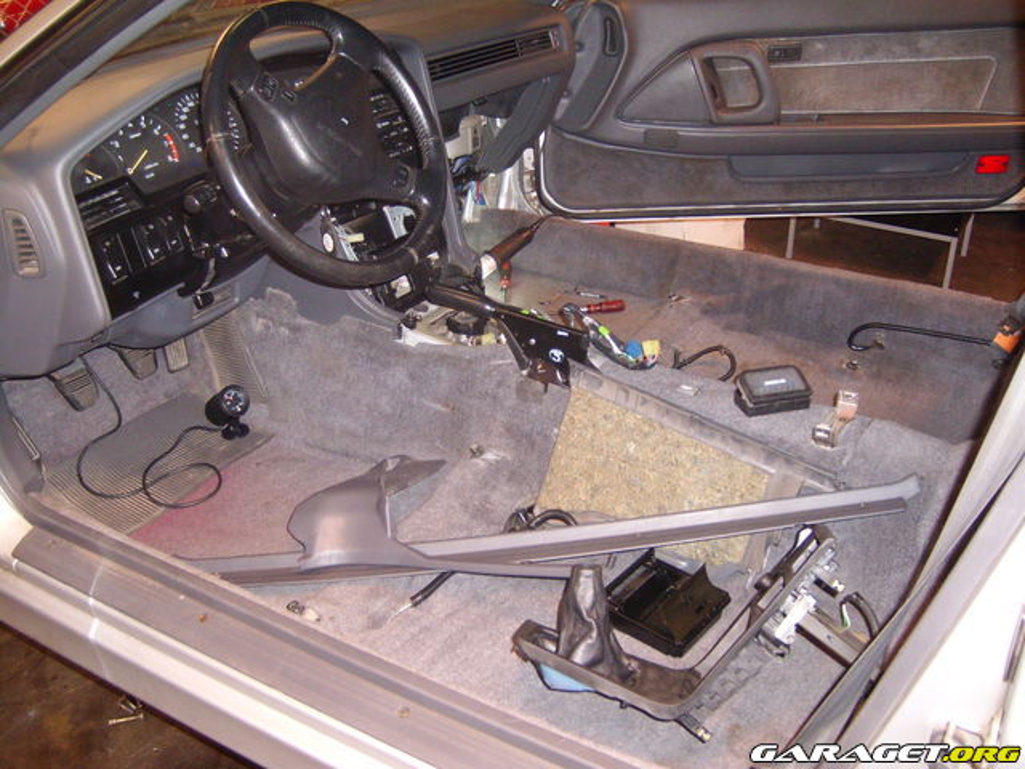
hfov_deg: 52.6
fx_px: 1036
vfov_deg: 40.7
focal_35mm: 35
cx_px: 512
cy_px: 384
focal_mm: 5.8
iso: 300
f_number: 2.8
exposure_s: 1/30
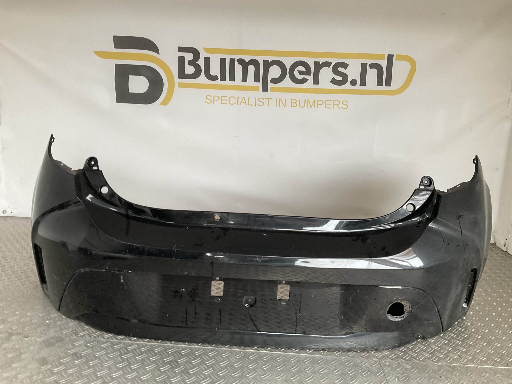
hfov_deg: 61.7
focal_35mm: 29
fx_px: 429
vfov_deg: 48.2
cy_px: 192
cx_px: 256
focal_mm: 3
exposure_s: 1/60
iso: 80
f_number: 1.8
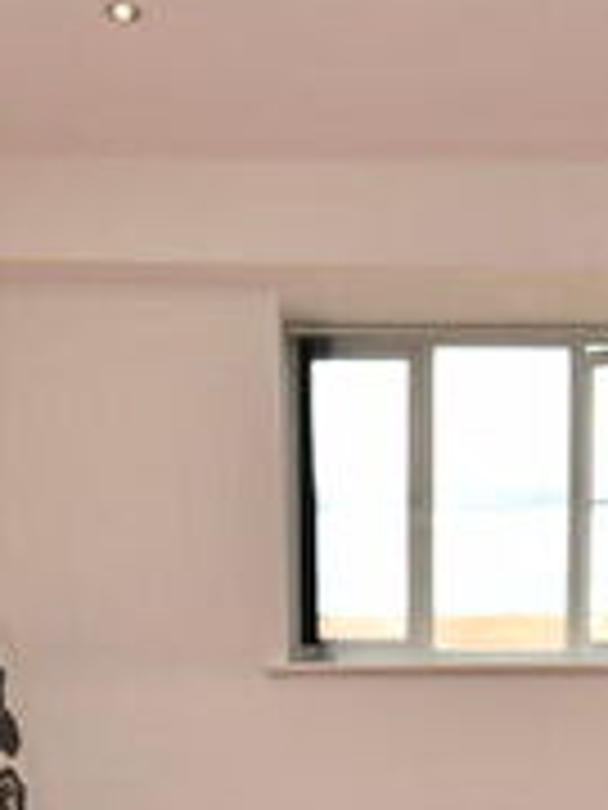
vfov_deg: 25.9
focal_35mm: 73
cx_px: 414
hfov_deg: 20.1
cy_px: 722
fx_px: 1706
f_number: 5.6
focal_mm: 13
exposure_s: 1/125
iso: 110
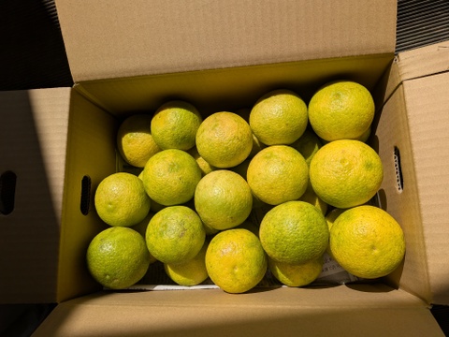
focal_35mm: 24
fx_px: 311
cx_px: 224
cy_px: 168
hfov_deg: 71.6
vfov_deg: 56.8
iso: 28
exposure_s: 1/3597
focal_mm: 4.53
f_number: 1.7
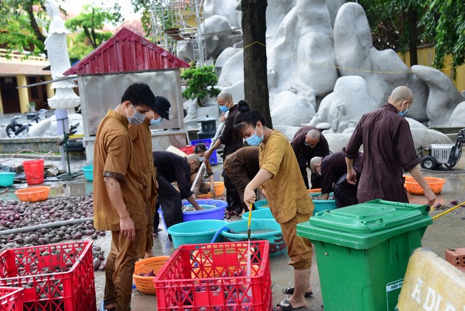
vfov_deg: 27.0
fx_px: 646
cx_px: 232
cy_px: 156
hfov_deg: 39.6
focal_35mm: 50
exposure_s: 1/160
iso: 400
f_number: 5.6
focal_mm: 50
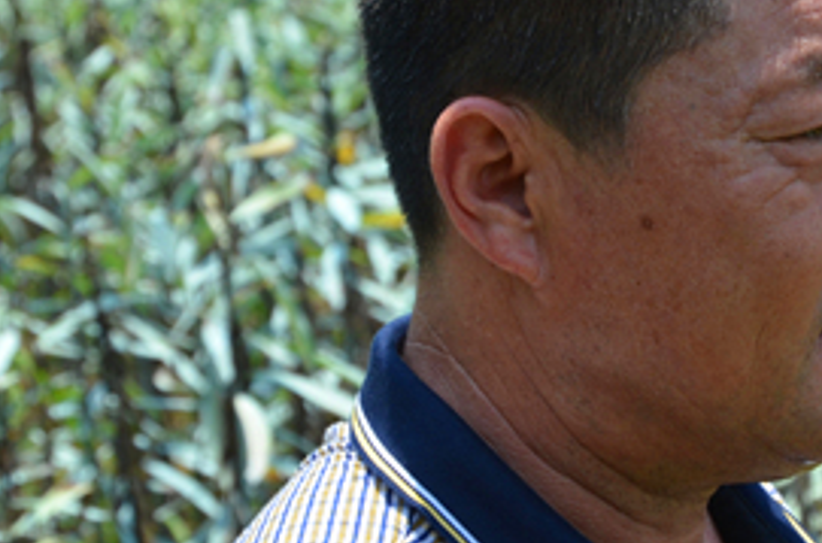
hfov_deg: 12.4
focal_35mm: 166
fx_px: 3779
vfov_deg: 8.2
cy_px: 302
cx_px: 576
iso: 140
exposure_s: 1/250
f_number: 8
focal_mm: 50
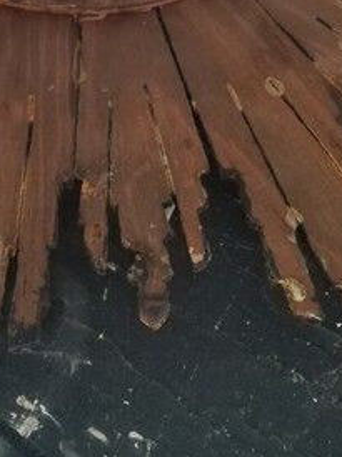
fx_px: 752
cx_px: 82
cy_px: -38
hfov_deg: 25.3
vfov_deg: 30.5
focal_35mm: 57
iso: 800
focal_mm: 3.81
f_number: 2.2
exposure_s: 1/16.7
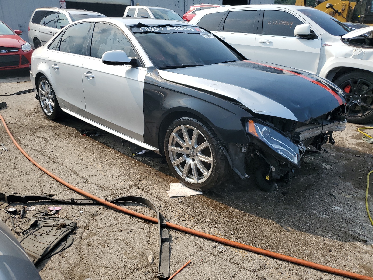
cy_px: 140
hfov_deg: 67.3
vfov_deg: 53.1
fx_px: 280
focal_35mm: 26
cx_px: 186
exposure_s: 1/2500
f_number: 1.5
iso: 50
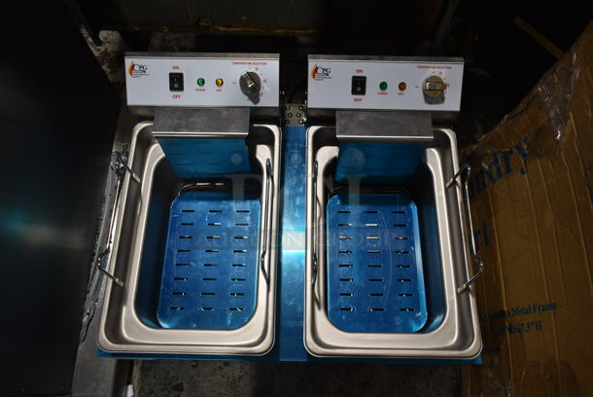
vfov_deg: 48.0
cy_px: 198
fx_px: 445
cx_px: 296
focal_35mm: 27
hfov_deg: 67.3
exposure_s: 1/30
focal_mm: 18
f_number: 3.5
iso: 200
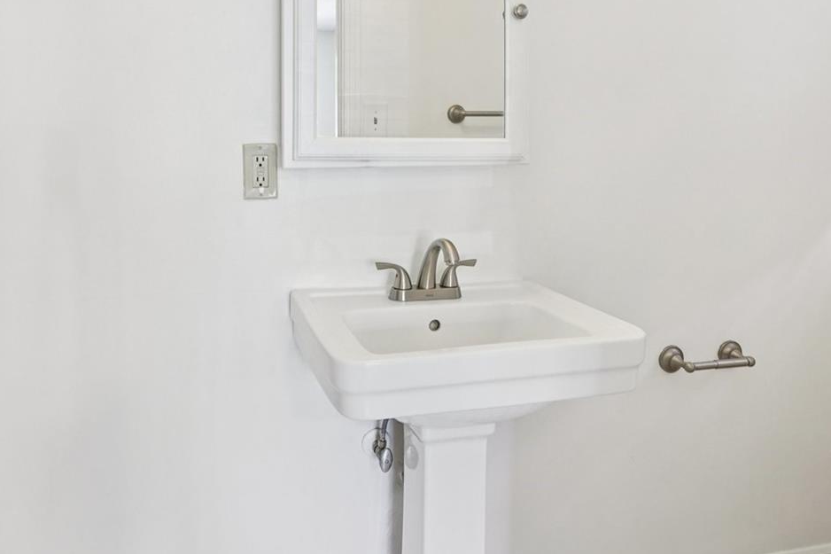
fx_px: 669
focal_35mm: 29
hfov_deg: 63.0
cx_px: 324
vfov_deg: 43.3
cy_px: 129
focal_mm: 17
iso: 400
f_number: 8
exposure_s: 1/10
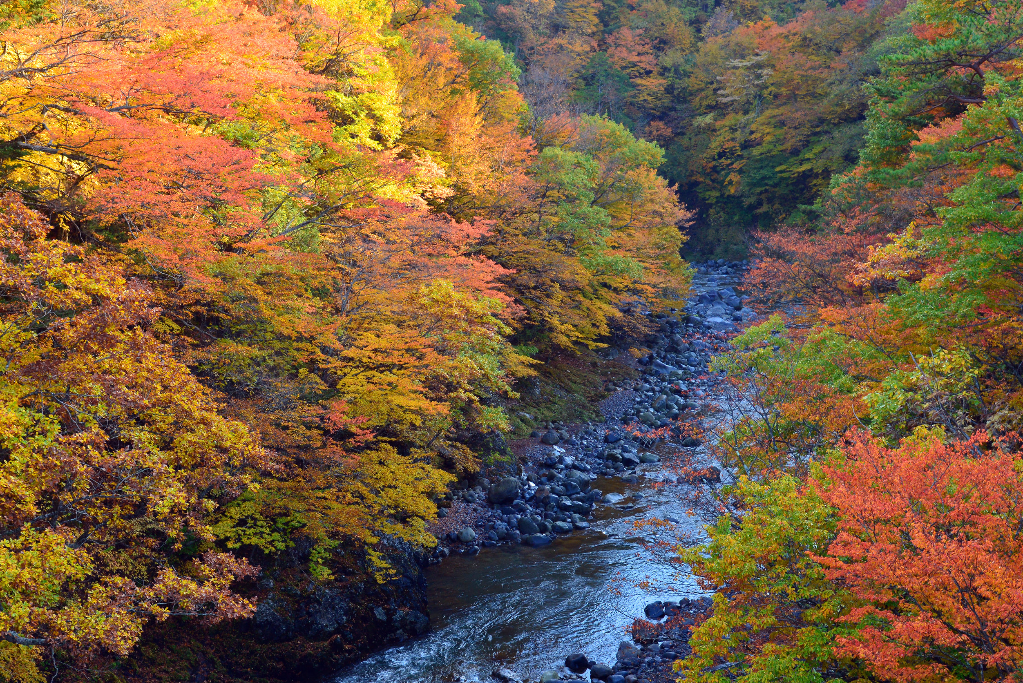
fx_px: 1308
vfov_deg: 29.0
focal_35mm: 46
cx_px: 454
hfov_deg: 42.7
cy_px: 478
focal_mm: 32
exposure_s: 1/60
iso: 400
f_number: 8
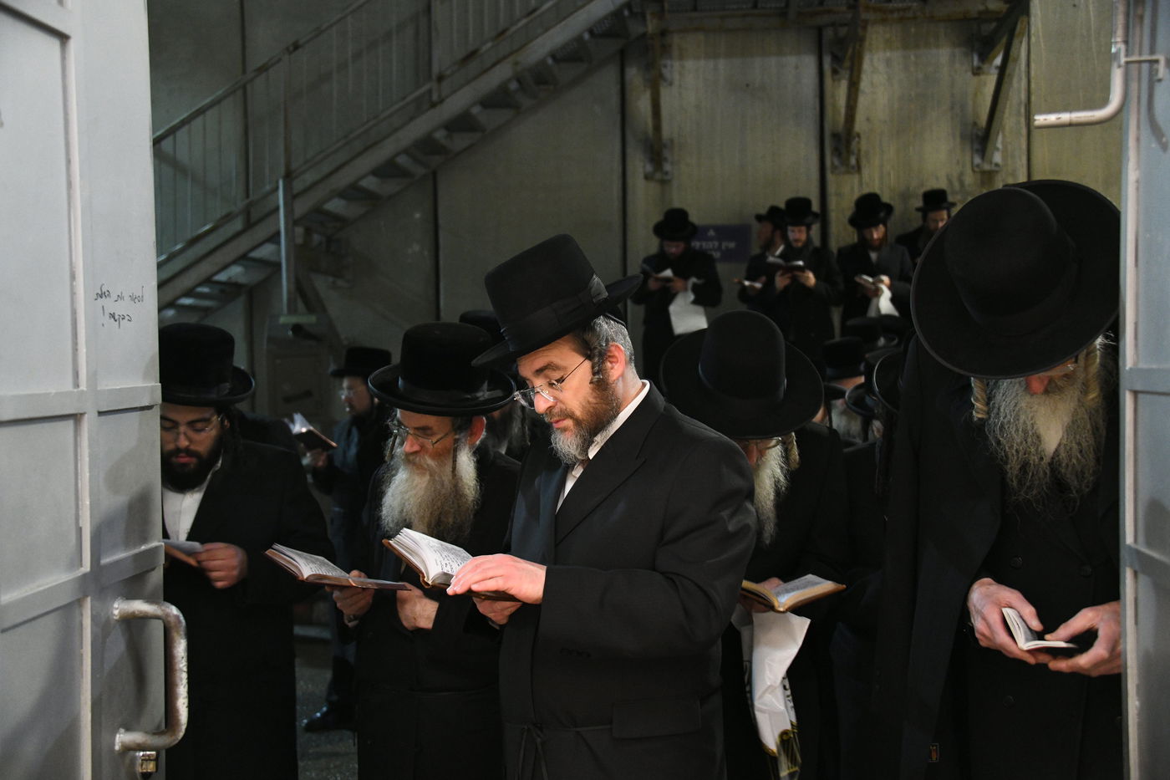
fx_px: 1300
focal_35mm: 40
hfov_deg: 48.5
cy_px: 390
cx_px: 585
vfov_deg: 33.4
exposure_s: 1/50
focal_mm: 40
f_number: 4
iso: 4000
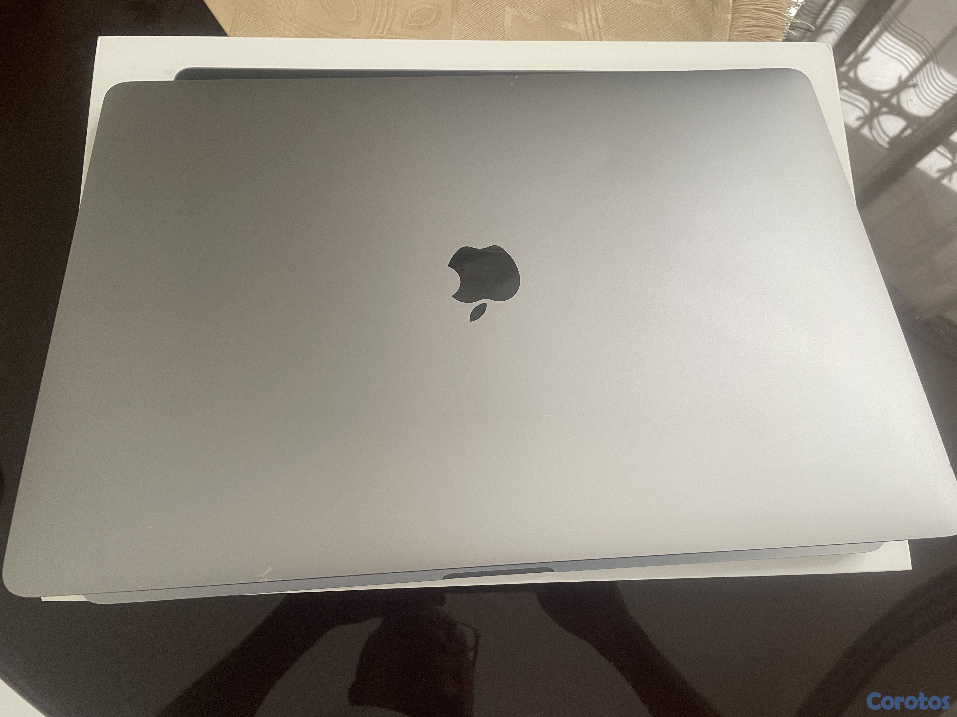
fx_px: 719
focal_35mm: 26
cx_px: 478
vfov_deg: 53.1
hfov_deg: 67.3
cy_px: 358
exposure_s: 1/77
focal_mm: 4.2
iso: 125
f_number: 1.6
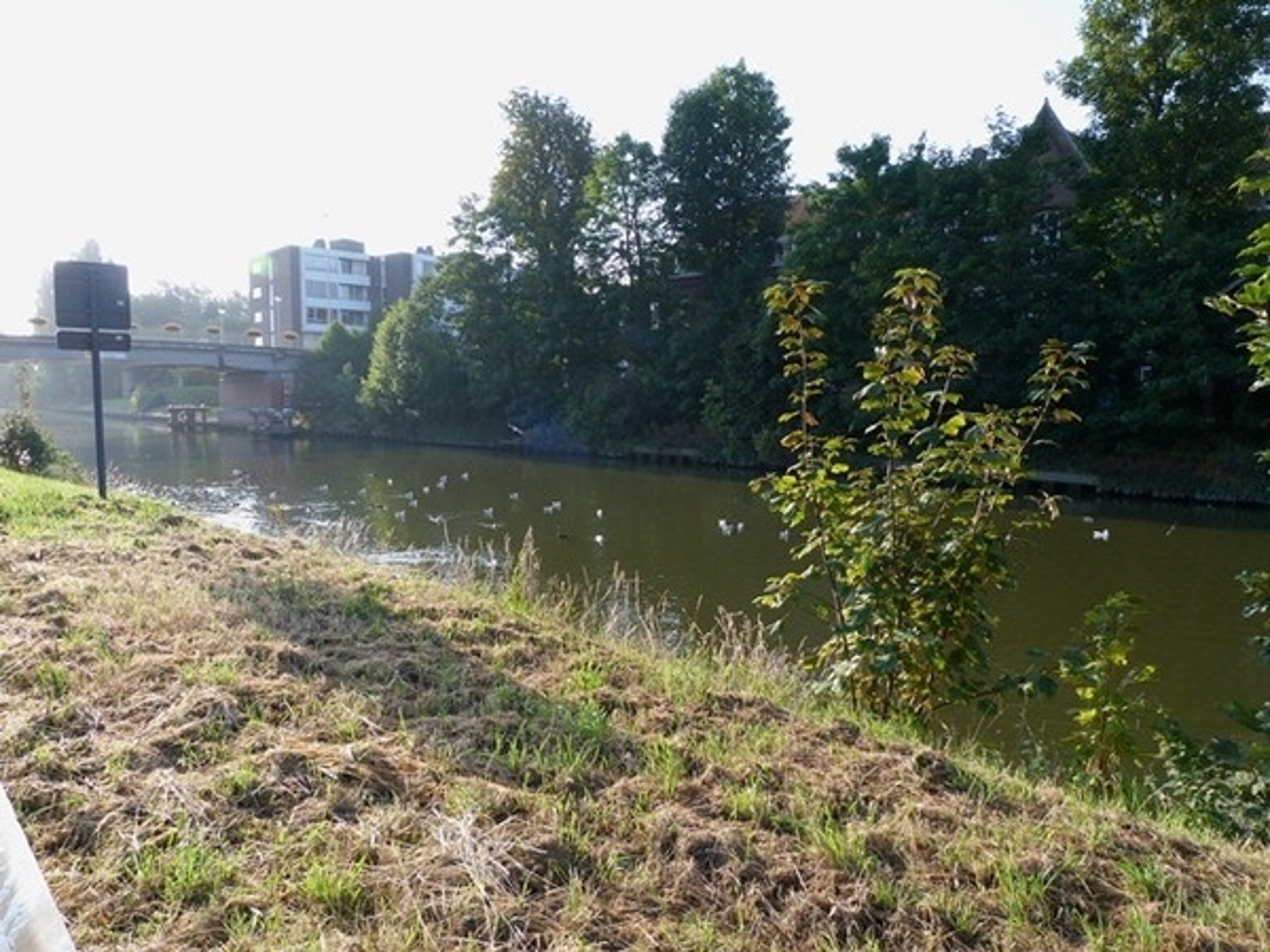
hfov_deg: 69.4
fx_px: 917
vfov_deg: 54.9
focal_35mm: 25
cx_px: 635
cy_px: 476
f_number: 4
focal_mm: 4.5
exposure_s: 1/125
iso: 80
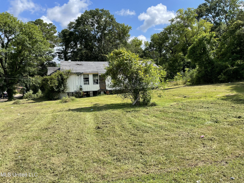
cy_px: 92
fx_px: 183
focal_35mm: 26
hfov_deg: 67.3
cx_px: 122
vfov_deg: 53.1
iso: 32
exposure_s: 1/2132
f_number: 1.6
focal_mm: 4.2
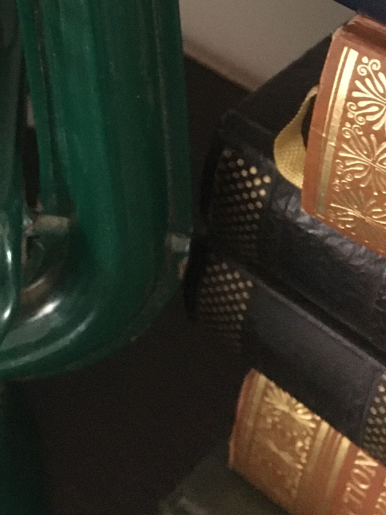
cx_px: -155
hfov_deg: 16.5
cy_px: -114
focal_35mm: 83
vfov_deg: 21.7
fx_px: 1234
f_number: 2.2
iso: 250
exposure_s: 1/15
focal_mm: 4.15
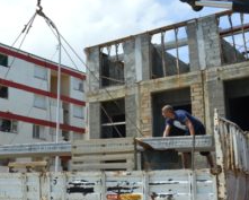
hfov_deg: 35.3
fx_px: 383
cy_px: 89
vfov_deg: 29.1
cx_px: 66
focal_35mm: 52
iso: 100
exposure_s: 1/320
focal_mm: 20
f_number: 9
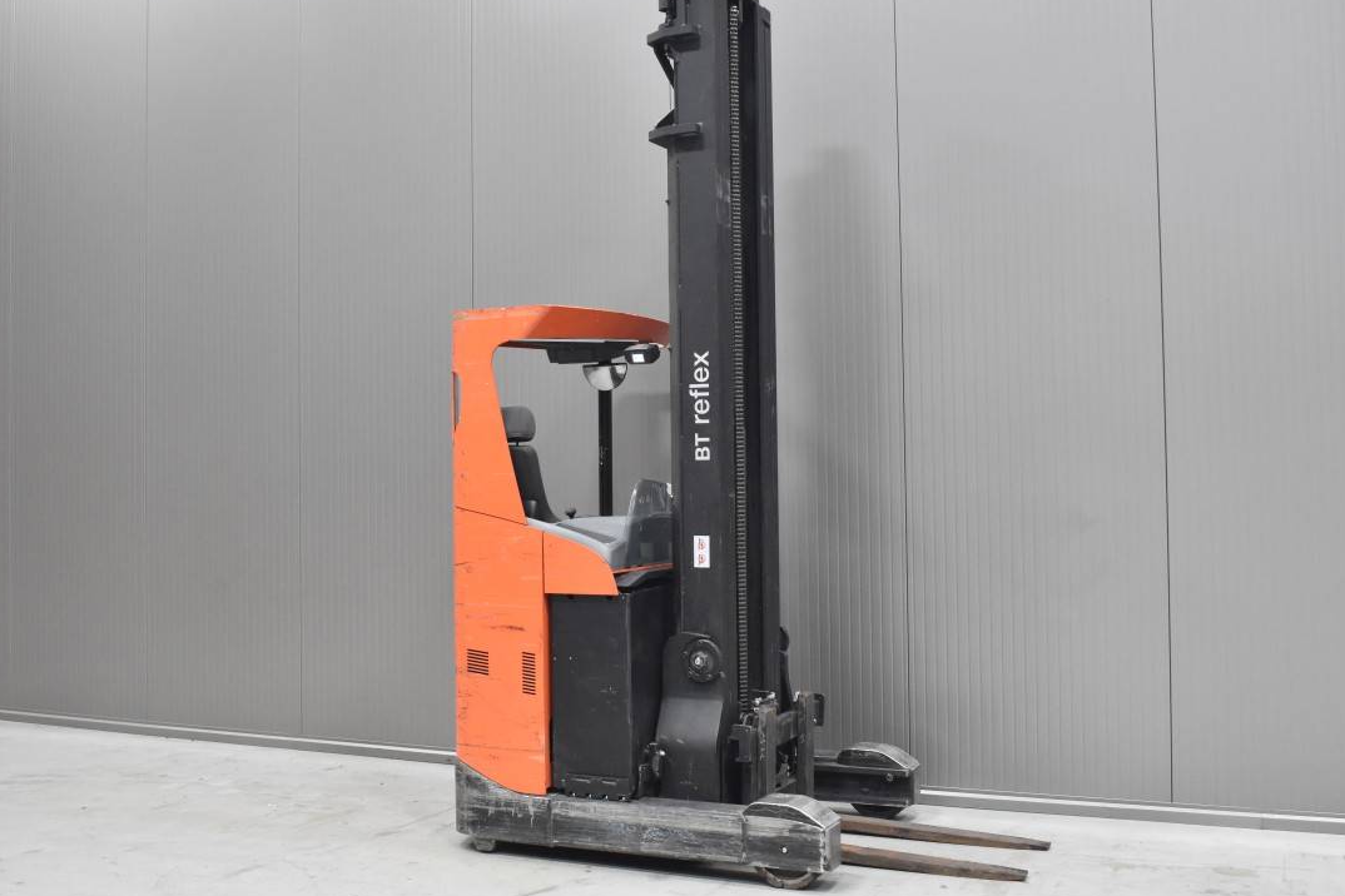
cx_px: 679
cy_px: 423
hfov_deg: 50.1
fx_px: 1440
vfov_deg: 34.6
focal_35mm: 39
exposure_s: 1/40
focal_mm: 23
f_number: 5.6
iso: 2000
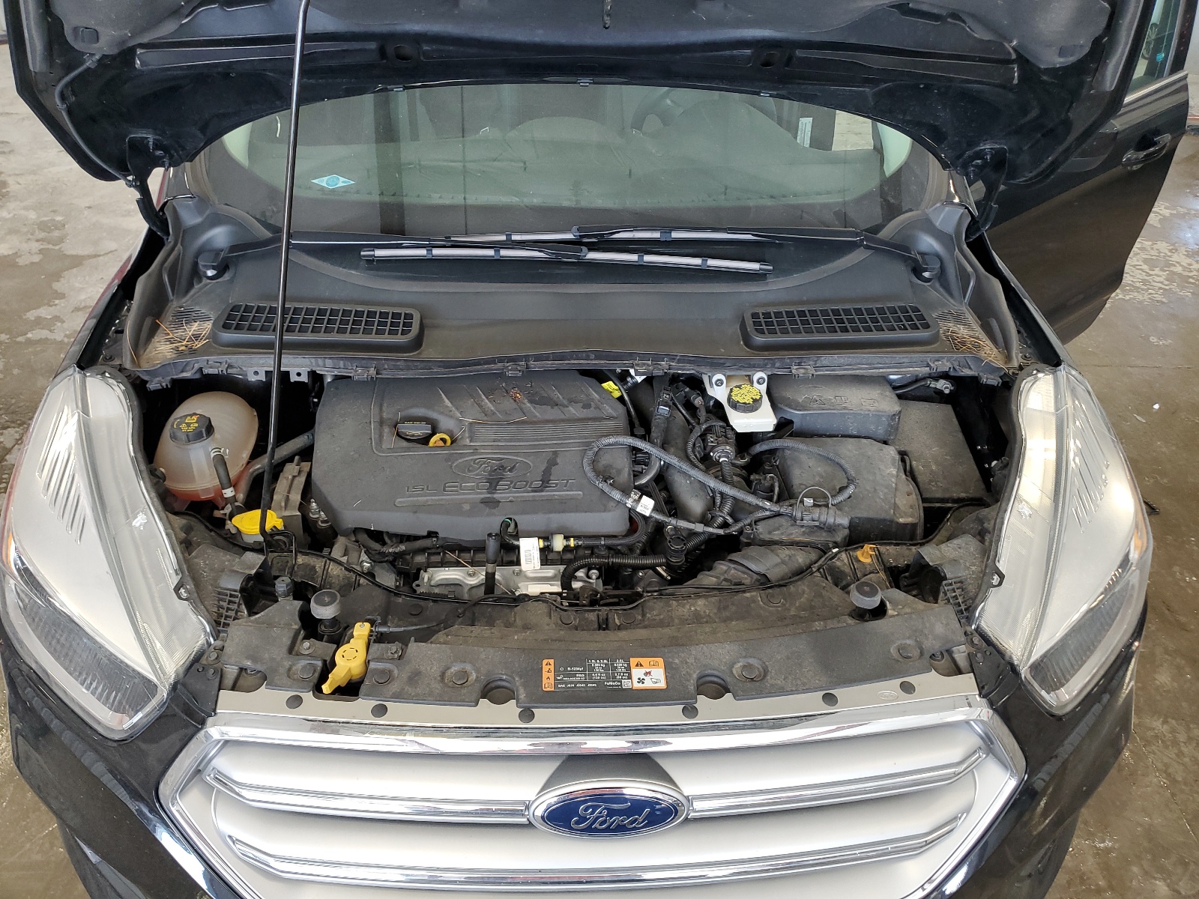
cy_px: 450
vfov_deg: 53.1
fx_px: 901
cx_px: 600
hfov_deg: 67.3
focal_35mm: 26
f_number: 1.5
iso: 70
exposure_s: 1/120
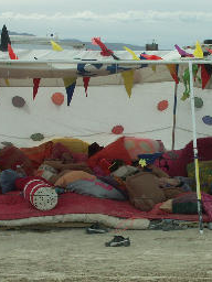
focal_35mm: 98
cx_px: 190
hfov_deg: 14.9
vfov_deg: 20.0
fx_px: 800
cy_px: 185
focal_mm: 12.21
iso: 100
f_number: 9
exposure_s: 1/500
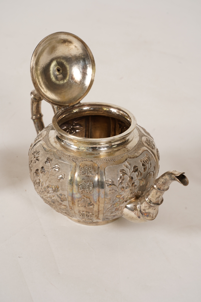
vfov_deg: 28.8
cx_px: 100
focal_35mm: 70
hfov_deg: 19.5
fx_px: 586
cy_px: 151
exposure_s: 1/125
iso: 500
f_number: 11
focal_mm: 70
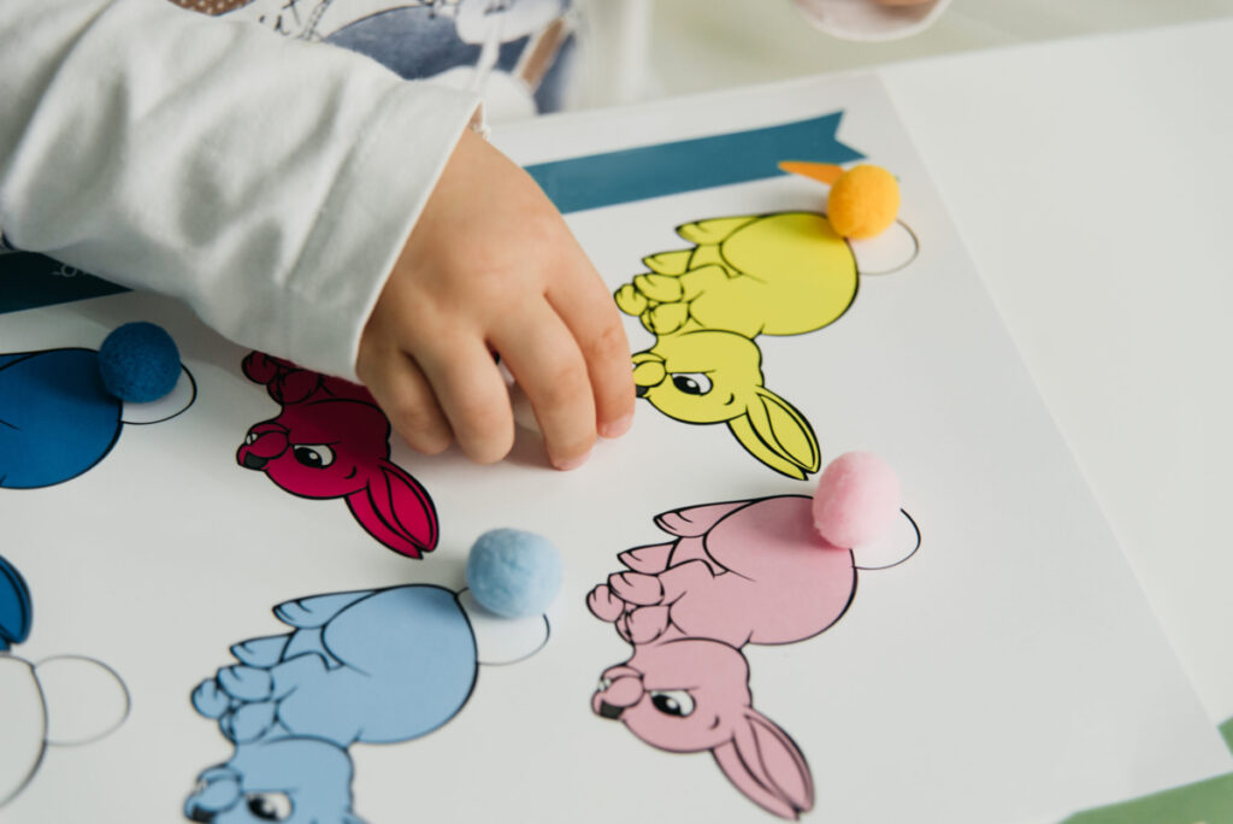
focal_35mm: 85
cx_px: 616
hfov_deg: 23.9
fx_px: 2913
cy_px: 412
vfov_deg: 16.1
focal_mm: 85
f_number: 4
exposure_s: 1/320
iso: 800
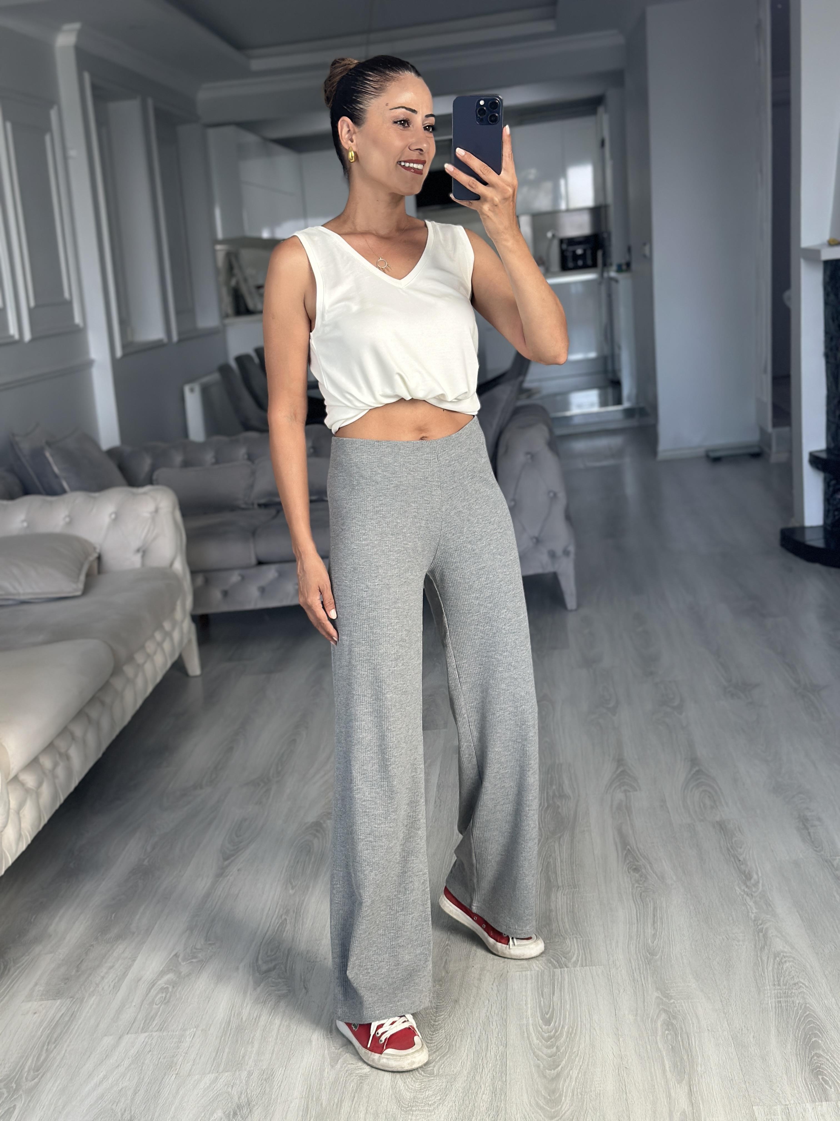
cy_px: 560
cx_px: 420
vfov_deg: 39.7
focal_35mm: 48
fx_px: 1553
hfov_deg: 30.3
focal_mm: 6.86
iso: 125
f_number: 1.78
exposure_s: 1/115
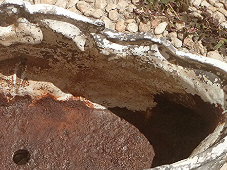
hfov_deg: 17.6
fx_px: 714
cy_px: 136
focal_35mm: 109
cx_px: -5
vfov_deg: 13.5
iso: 200
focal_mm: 8.4
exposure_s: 1/200
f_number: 11
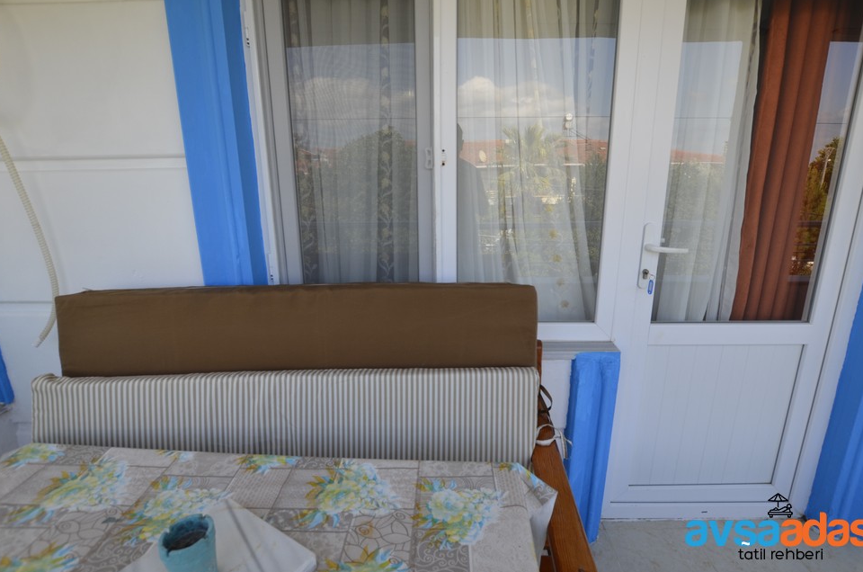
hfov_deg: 96.8
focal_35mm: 16
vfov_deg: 73.5
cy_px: 272
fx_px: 383
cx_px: 433
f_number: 6.7
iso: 200
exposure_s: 1/180
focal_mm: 10
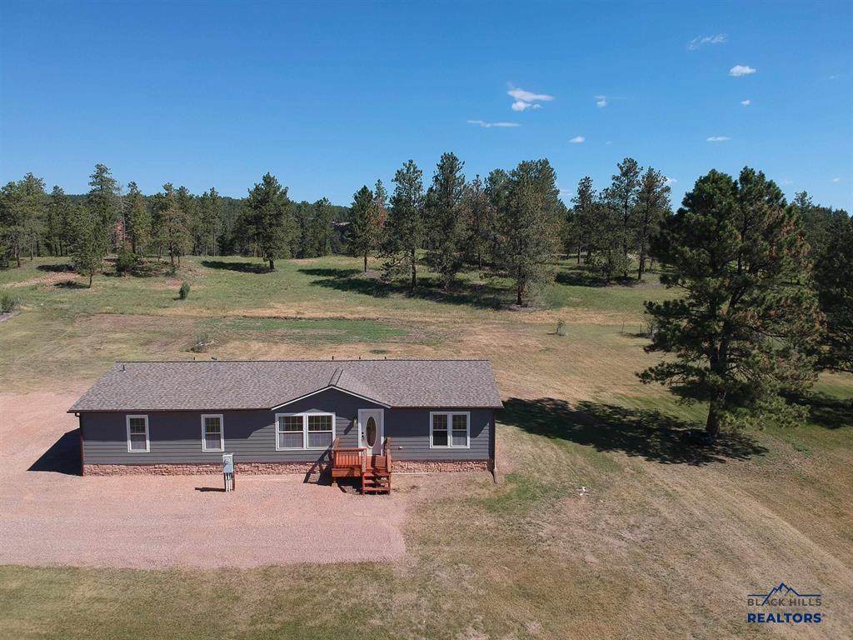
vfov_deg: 54.9
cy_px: 320
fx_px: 616
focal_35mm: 25
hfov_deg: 69.4
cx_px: 426
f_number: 2.6
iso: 100
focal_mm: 4.49
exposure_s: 1/1000
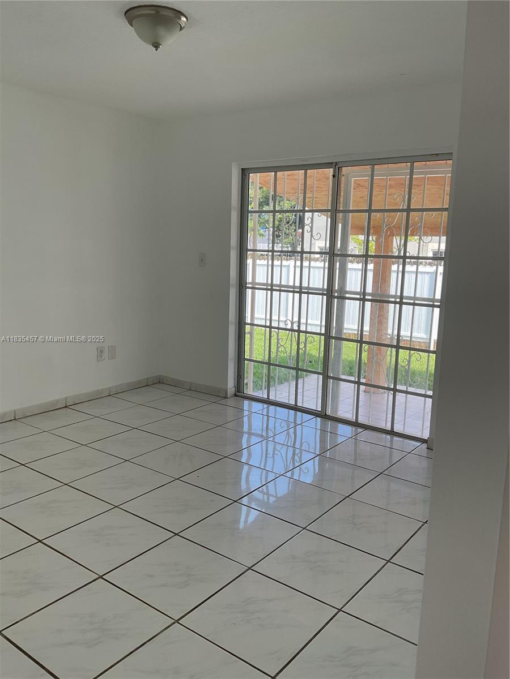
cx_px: 255
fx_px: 570
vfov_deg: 61.7
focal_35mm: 29
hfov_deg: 48.2
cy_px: 340
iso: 16
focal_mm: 3
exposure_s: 1/210
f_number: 1.8
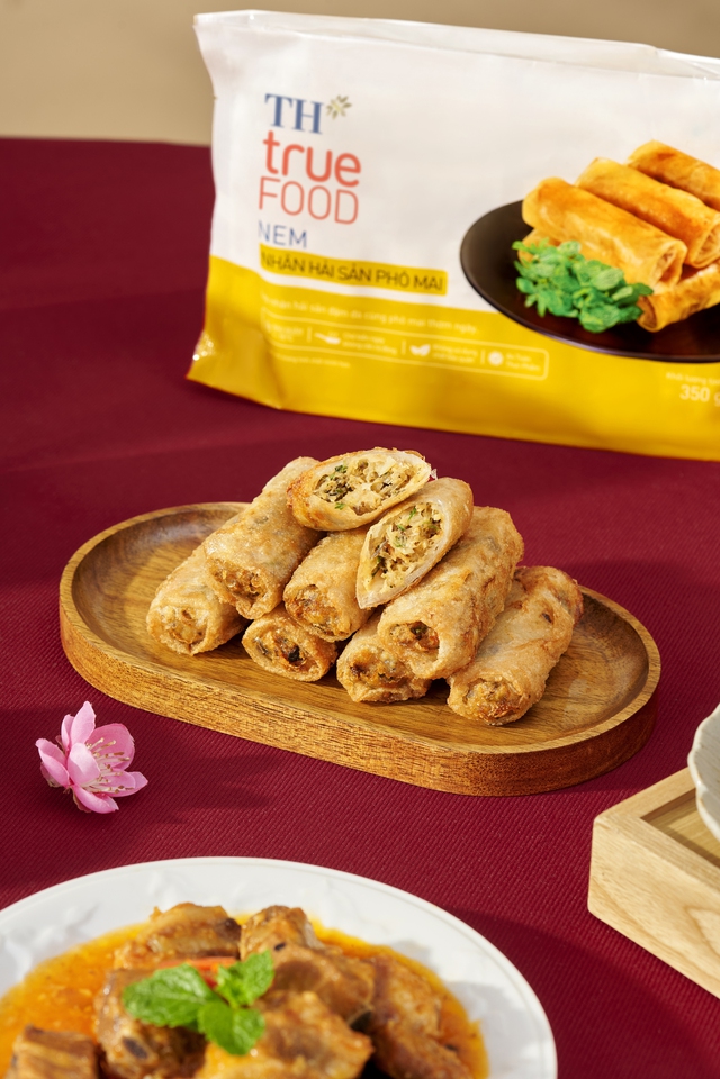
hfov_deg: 13.0
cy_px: 540
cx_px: 360
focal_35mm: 105
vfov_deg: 19.5
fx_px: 3150
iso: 200
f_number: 10
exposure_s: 1/160
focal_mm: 105
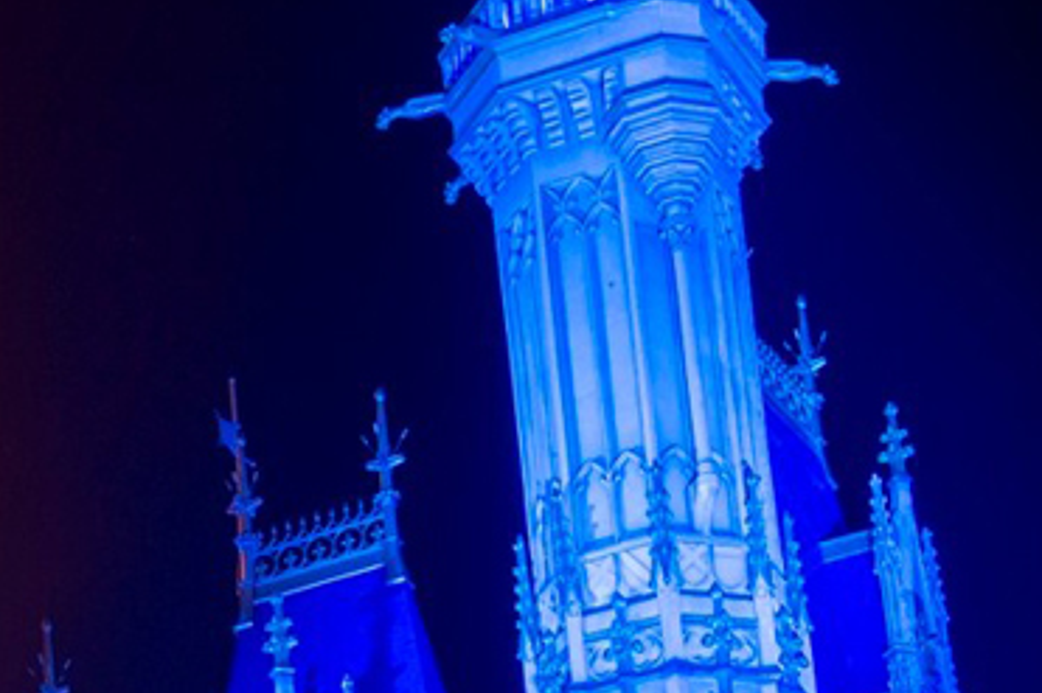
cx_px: -132
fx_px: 4773
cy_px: 929
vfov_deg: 8.2
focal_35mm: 165
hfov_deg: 12.2
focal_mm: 36
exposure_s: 4
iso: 64
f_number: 8
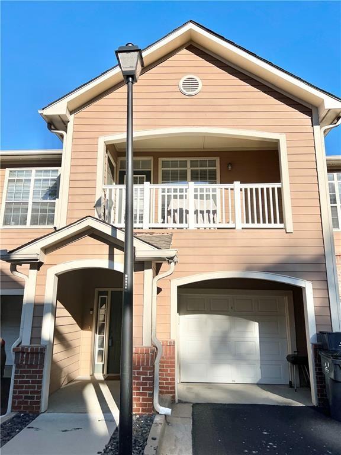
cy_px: 228
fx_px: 341
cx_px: 170
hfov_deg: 53.1
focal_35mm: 26
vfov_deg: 67.3
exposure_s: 1/6993
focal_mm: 5.7
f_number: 1.5
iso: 50
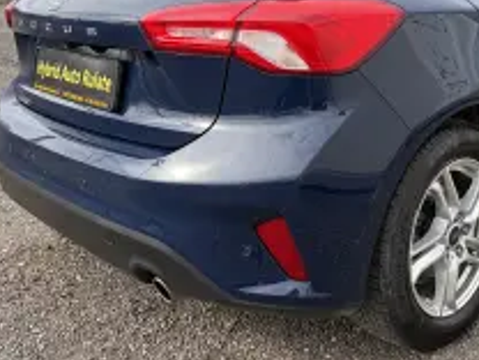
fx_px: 623
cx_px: 359
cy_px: 85
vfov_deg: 31.5
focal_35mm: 45
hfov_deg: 40.9
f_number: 1.6
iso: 50
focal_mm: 5.96
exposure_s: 1/1001
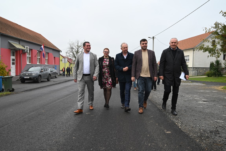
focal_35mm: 30
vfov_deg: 44.3
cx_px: 113
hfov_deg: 62.8
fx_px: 185
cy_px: 76
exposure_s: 1/250
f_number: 5.6
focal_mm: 29.5
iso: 160
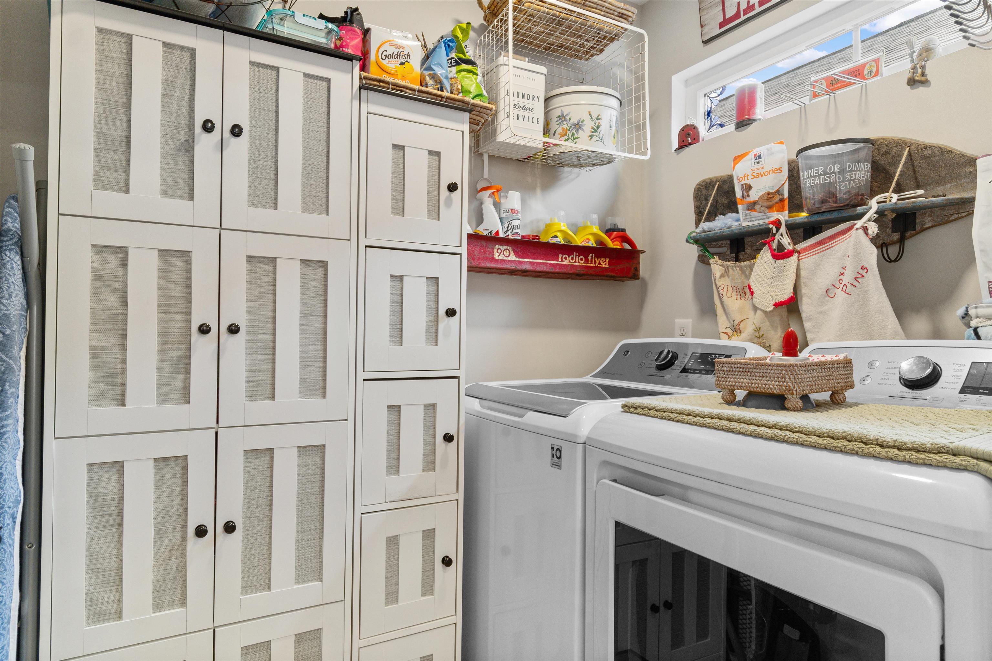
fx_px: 579
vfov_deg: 59.5
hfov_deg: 81.2
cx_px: 496
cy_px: 330
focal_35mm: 21
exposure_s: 1/6
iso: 100
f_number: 5
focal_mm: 14
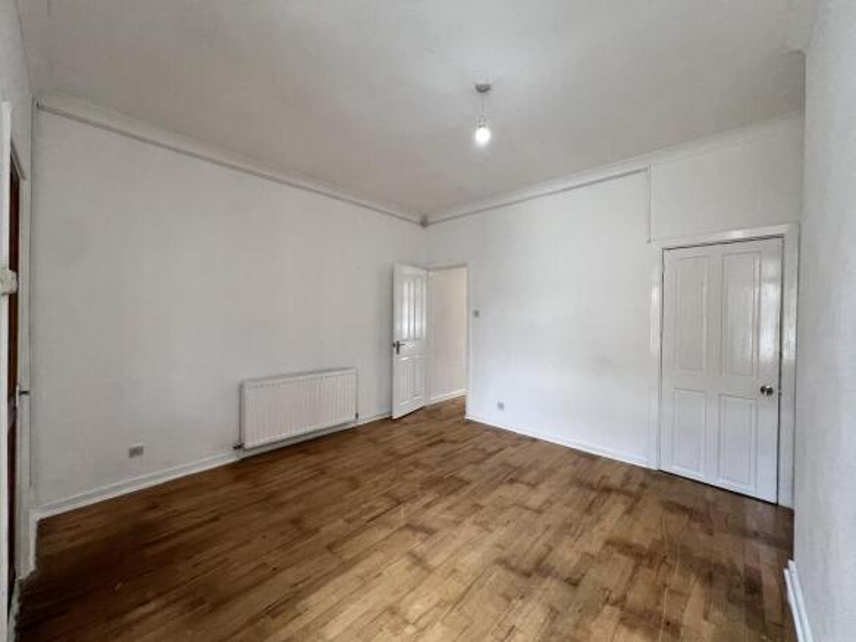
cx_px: 428
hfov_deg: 106.2
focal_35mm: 13
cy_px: 321
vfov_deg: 89.9
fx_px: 321
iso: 100
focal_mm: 1.57
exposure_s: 1/100
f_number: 1.8
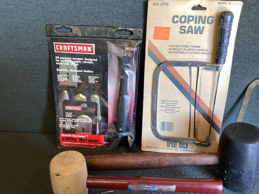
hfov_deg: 58.3
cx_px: 130
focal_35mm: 31
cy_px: 97
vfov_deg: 45.4
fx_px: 232
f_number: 2.4
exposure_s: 1/50
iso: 80
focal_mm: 3.3
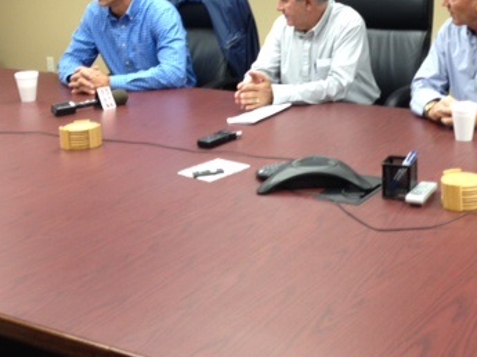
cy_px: 73
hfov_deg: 29.5
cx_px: 343
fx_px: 895
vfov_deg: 22.3
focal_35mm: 65
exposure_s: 1/20
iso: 64
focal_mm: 4.28
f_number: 2.4
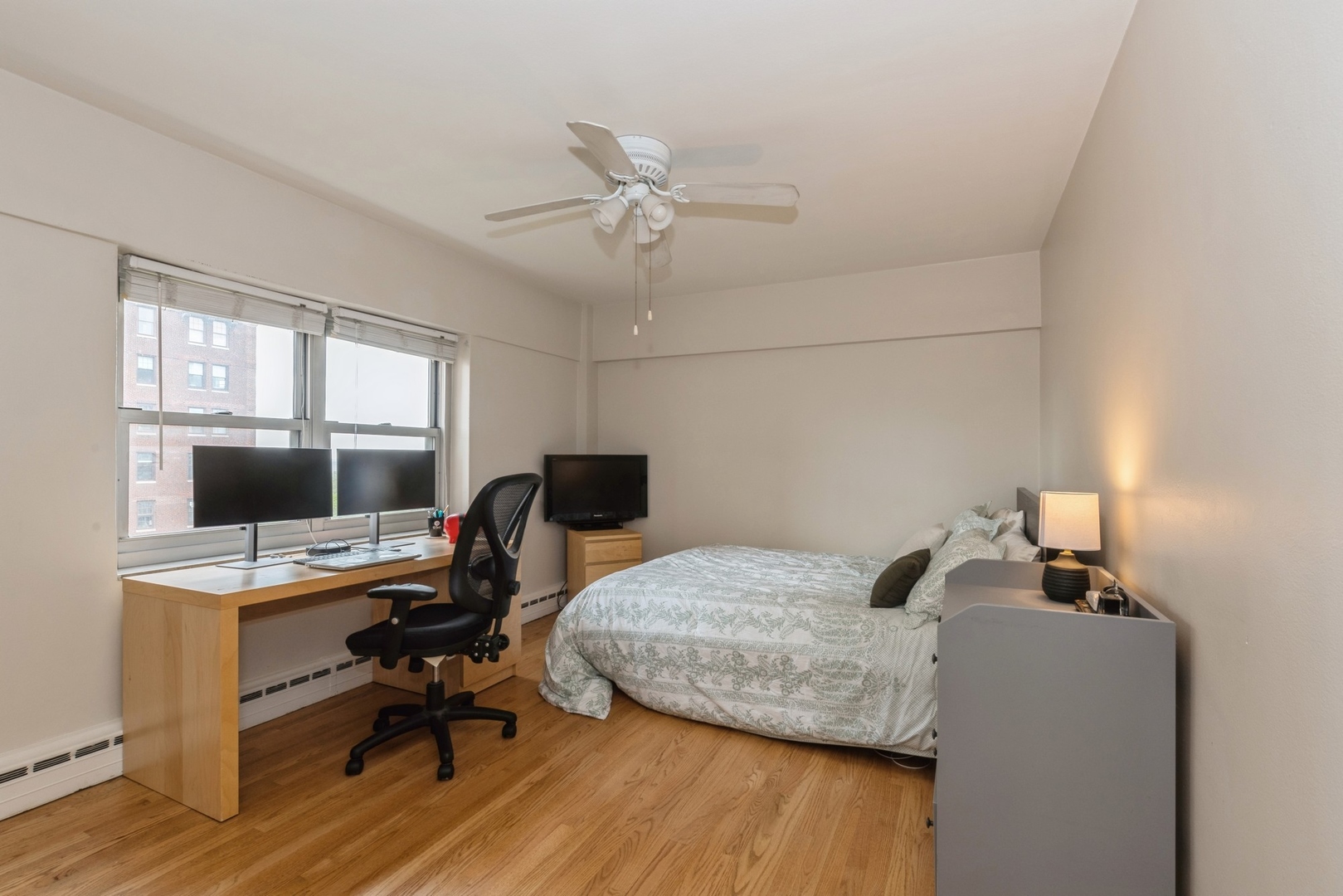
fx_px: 560
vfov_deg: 77.3
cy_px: 448
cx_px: 672
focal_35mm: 15
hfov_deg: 100.4
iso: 250
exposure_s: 1/13
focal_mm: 15
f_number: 11
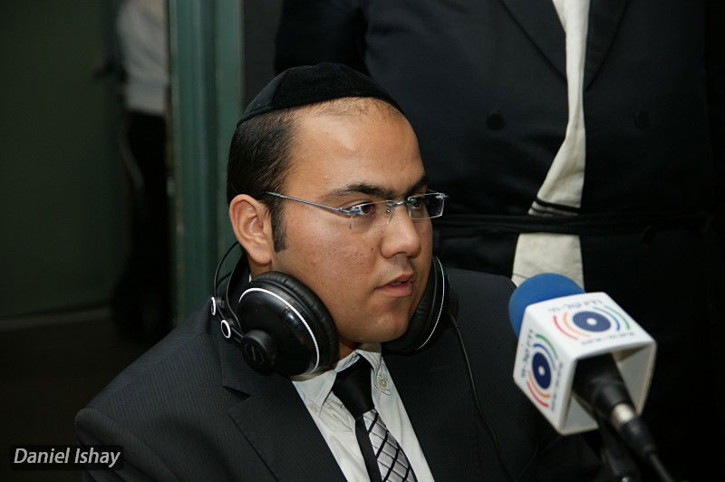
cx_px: 362
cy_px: 241
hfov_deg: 27.0
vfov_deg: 18.2
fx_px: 1509
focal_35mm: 75
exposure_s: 1/80
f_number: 2.8
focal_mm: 50
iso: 100
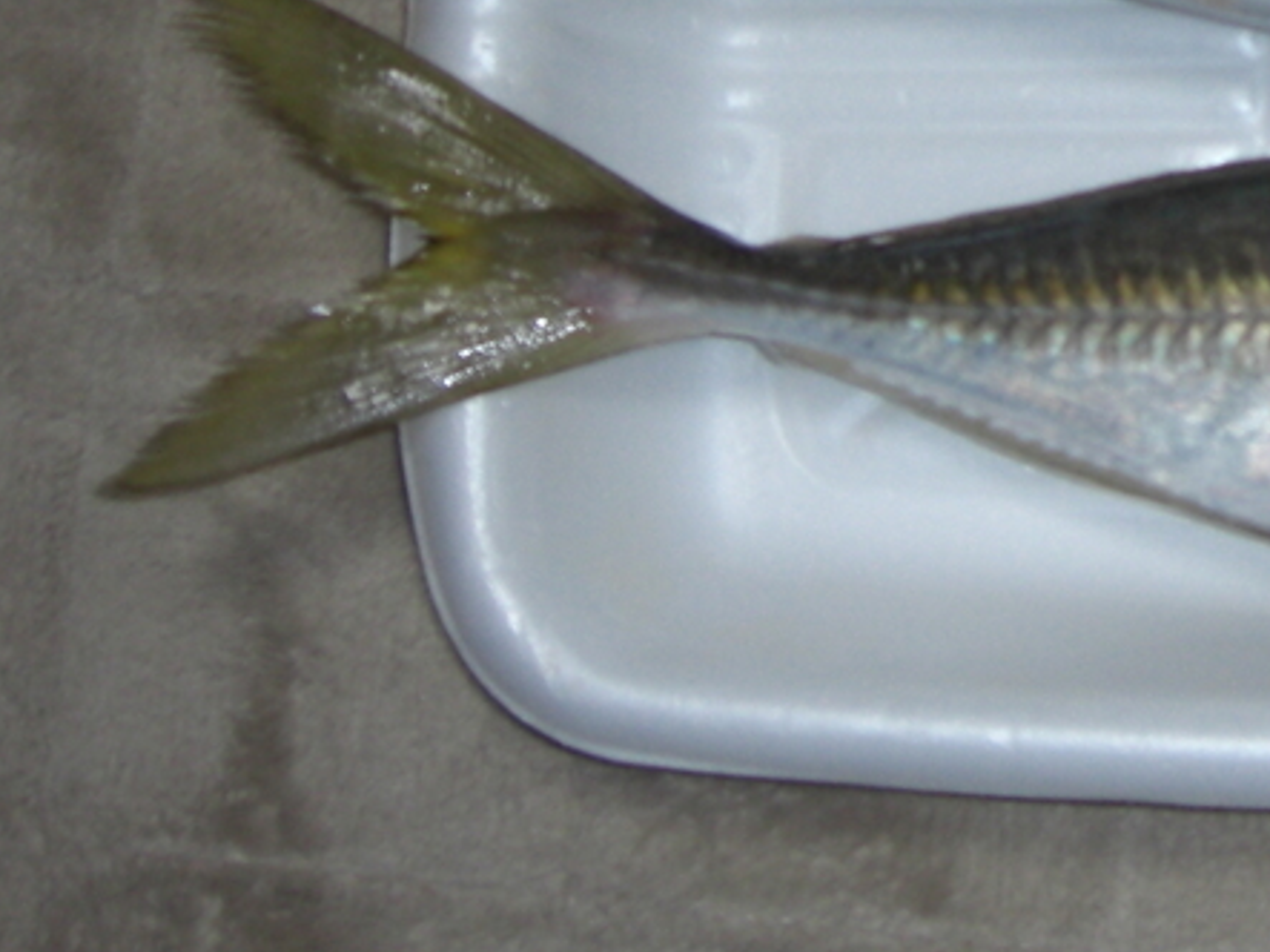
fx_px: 3778
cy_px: -181
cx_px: 1537
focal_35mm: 103
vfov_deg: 13.9
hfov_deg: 18.1
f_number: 2.8
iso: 200
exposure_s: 1/60
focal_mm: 7.9
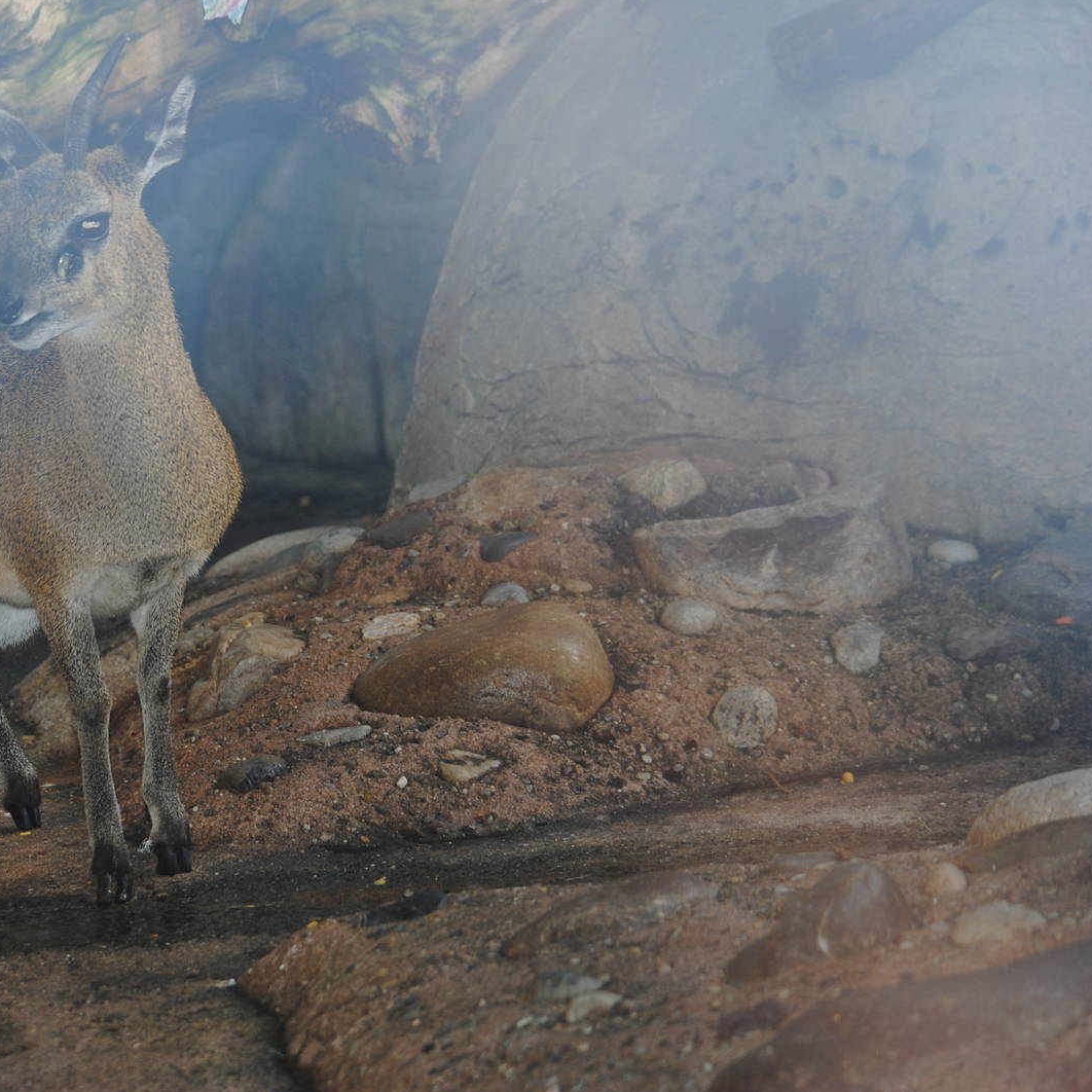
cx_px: 291
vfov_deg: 11.6
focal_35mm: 150
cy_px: 547
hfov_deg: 11.6
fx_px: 5354
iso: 200
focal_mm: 78
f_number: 4.5
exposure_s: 1/60
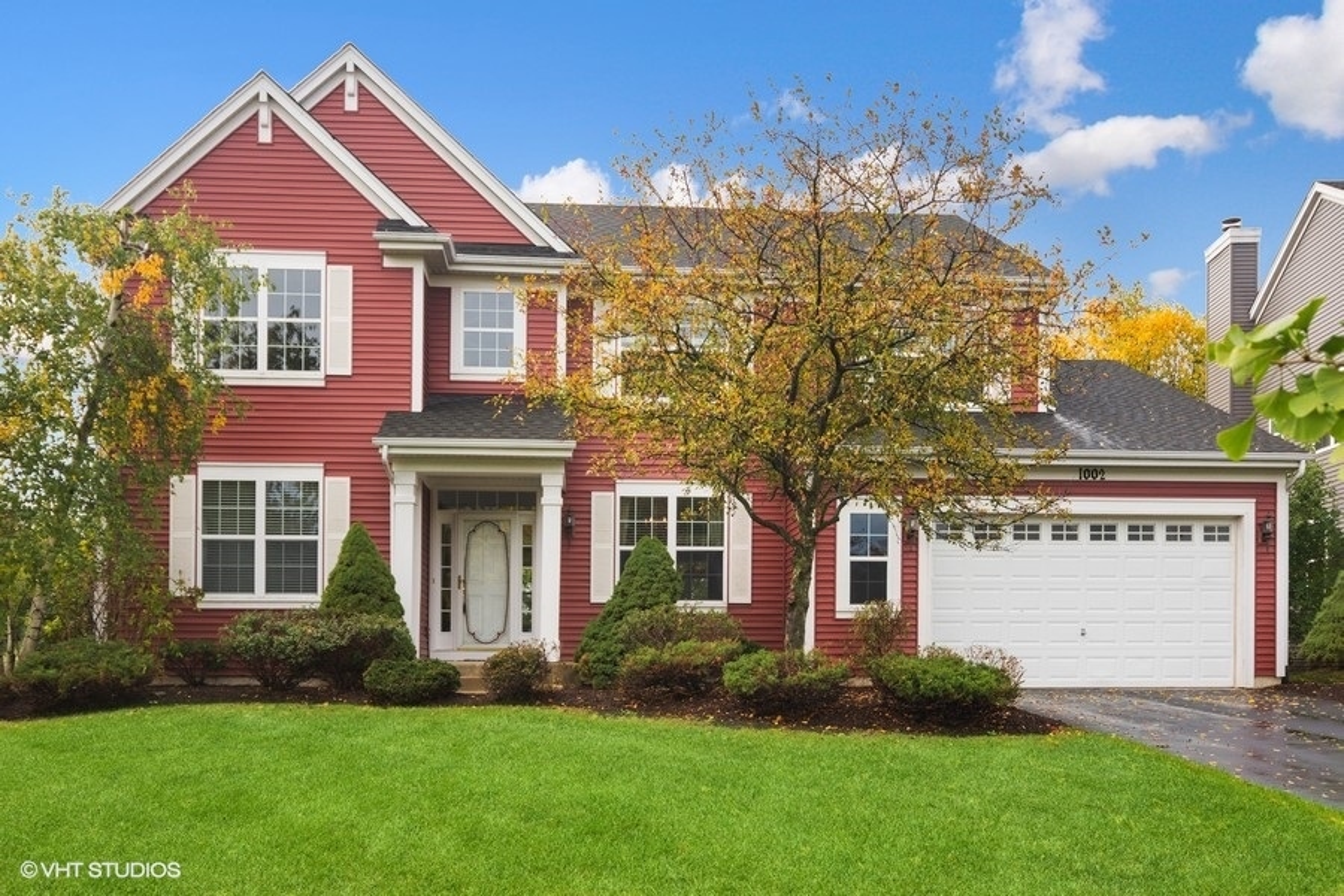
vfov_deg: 40.0
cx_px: 672
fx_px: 1232
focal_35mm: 33
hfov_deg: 57.2
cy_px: 448
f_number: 9
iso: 200
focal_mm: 22
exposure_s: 1/500
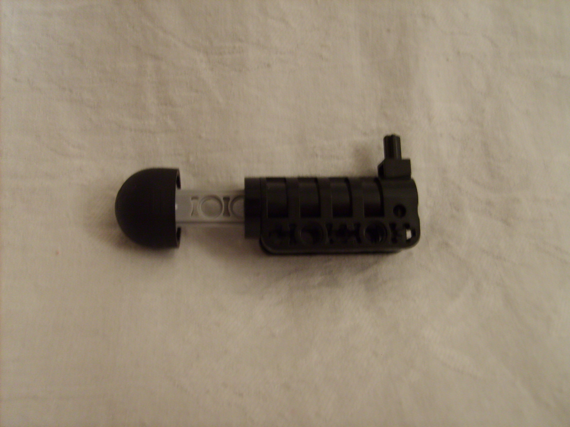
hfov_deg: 52.6
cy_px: 214
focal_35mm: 35
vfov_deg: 40.7
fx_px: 576
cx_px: 285
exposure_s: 1/8
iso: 140
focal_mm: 5.8
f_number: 2.8
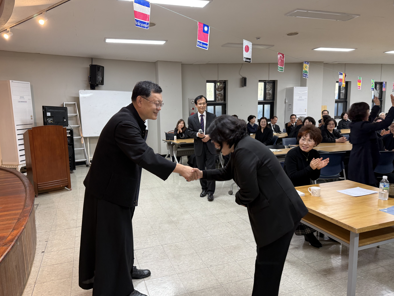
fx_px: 285
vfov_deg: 54.9
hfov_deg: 69.4
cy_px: 151
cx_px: 193
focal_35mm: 25
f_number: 1.78
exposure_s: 1/60
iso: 160
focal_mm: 6.76
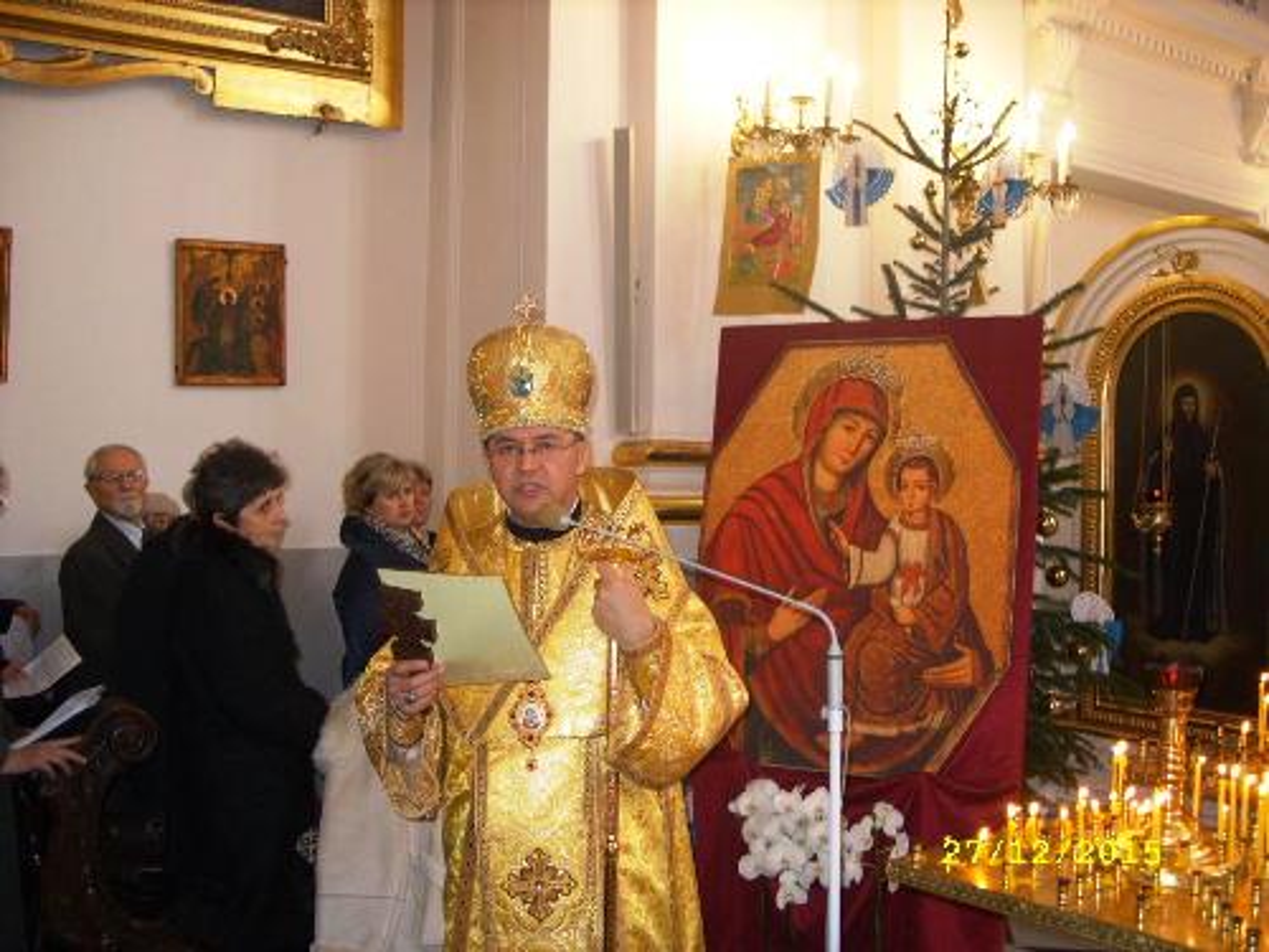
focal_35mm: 38
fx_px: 1393
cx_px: 634
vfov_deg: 37.7
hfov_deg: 49.0
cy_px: 476
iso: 200
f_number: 2.8
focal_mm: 7.8
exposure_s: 1/30
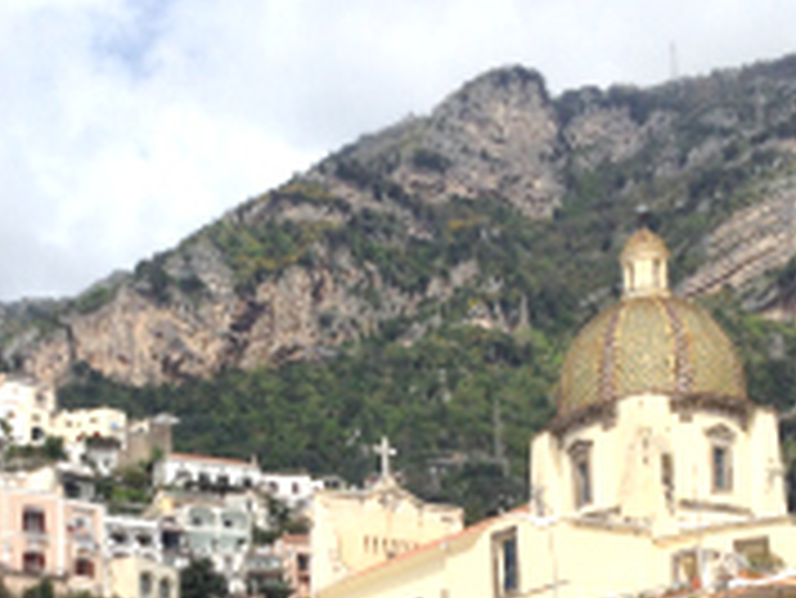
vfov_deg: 15.3
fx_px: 2163
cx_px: 236
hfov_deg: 20.7
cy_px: 674
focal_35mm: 94
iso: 50
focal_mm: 4.28
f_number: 2.4
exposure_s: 1/2907
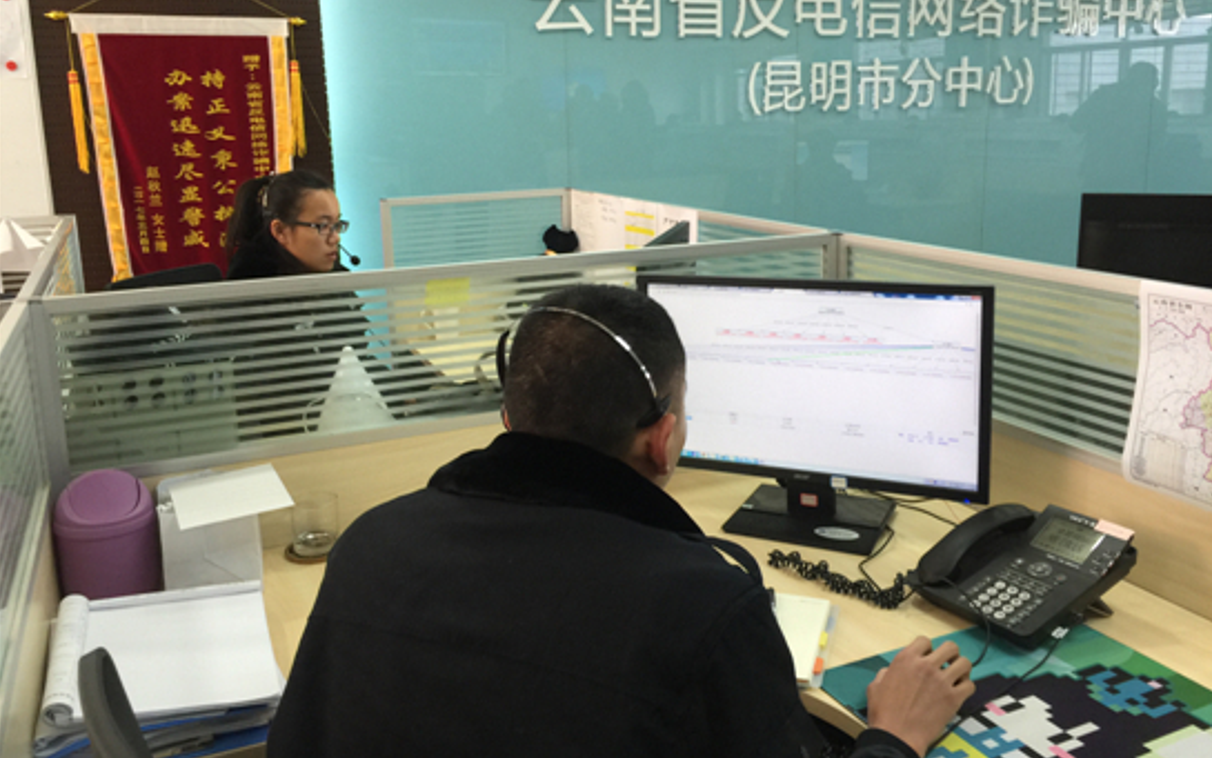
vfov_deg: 40.5
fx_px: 1024
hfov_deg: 61.2
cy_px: 318
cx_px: 607
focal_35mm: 31
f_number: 2.2
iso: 50
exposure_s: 1/33
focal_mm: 4.15
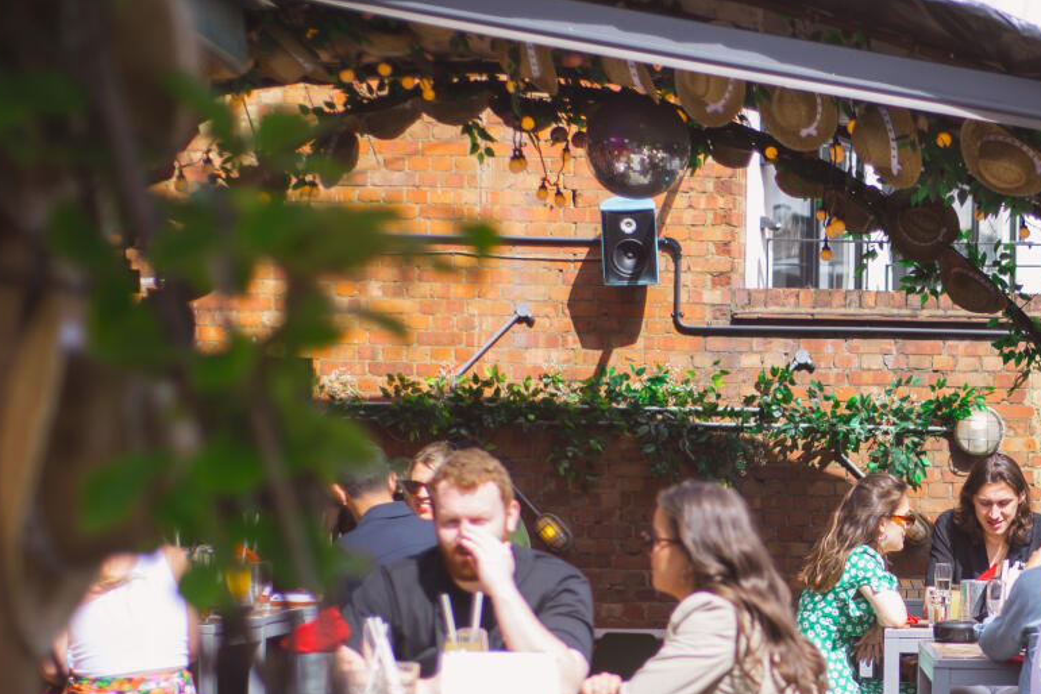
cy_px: 624
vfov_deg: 12.5
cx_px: 1029
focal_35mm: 109
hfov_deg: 18.3
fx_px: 3152
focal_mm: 50
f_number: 2.2
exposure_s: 1/2500
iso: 160
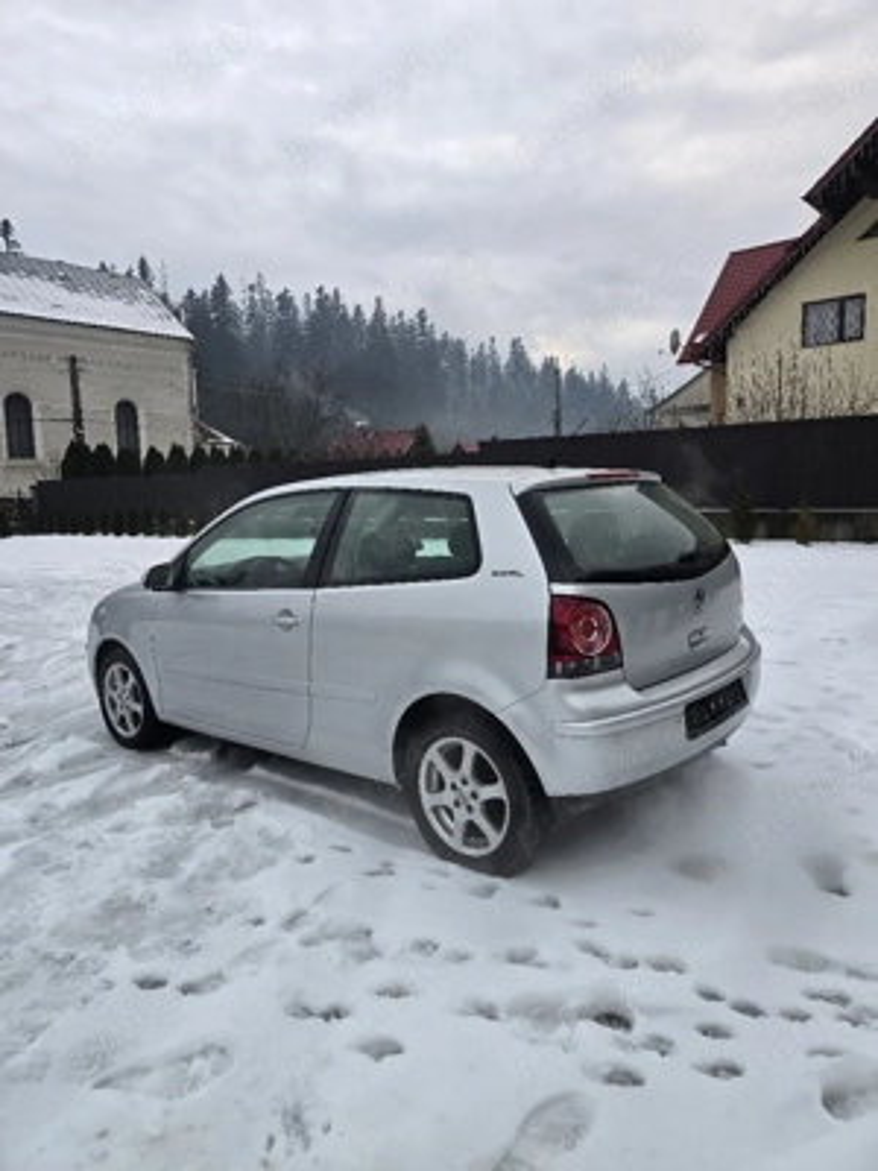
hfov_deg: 58.9
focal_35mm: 23
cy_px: 586
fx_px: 778
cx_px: 439
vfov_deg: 73.9
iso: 100
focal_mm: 6.3
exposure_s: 1/182
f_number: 1.7
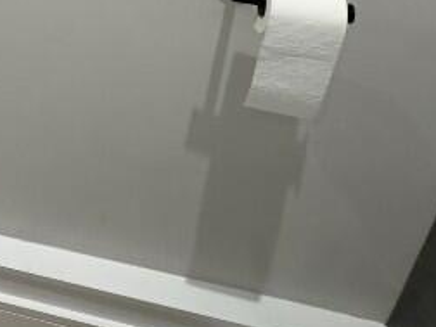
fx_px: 718
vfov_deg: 21.9
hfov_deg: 27.0
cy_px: -147
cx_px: -164
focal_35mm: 57
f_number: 2.2
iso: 250
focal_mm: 2.22
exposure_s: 1/100
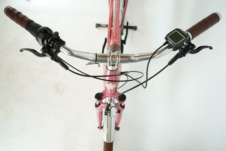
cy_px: 76
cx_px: 113
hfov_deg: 63.7
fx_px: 182
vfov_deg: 45.0
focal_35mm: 29
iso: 1600
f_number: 5.6
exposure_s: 1/200
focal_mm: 29
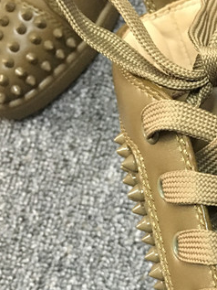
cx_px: 263
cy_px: 223
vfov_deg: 29.7
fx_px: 535
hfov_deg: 21.3
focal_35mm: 64
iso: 250
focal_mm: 4.15
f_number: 2.2
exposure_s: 1/17
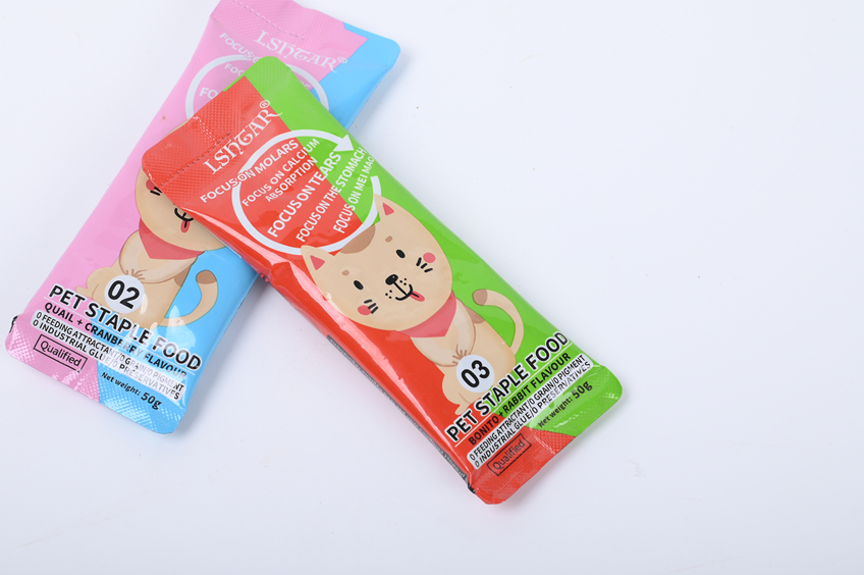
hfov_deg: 18.3
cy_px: 288
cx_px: 370
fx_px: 2686
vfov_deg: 12.2
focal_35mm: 112
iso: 125
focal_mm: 95
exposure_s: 1/125
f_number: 11
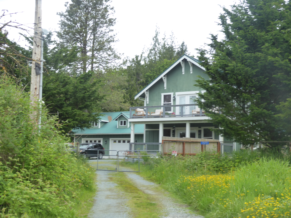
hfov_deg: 36.2
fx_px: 446
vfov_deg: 27.5
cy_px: 109
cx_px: 146
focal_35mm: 53
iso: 125
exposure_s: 1/160
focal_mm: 9
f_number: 4.1
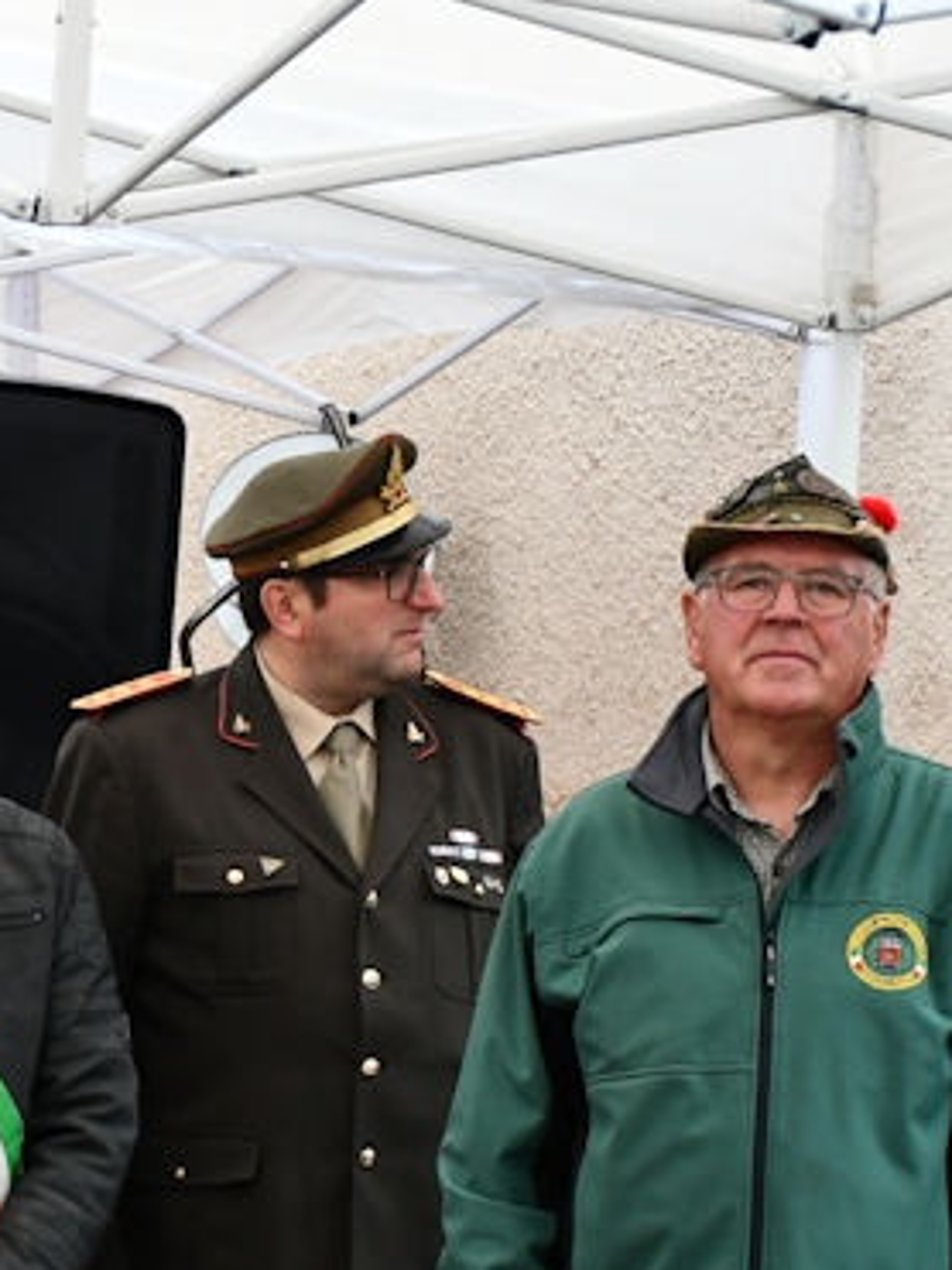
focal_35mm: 139
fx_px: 5100
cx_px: -140
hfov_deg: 10.5
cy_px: 854
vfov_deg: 14.2
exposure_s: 1/160
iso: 800
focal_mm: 45
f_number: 4.5
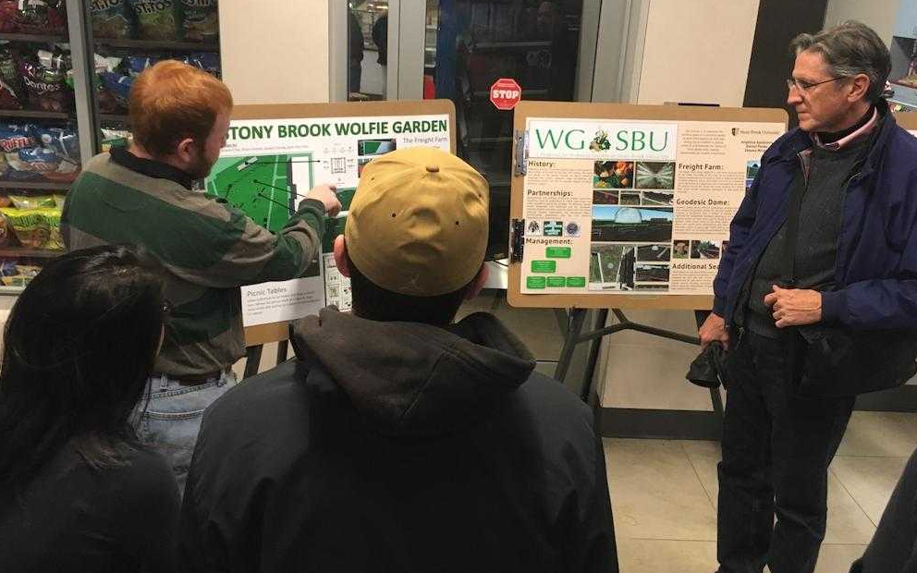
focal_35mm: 31
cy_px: 238
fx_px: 775
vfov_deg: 40.5
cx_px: 459
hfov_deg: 61.2
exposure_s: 1/30
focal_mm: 4.15
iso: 160
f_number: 2.2
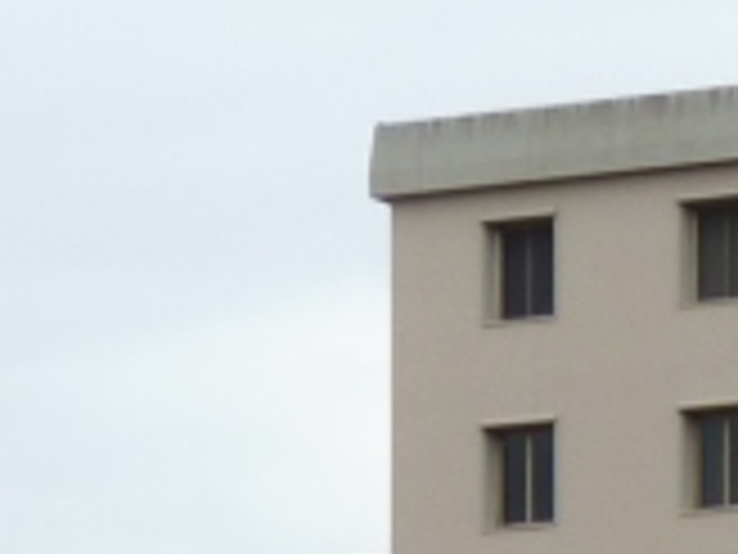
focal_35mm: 437
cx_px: -135
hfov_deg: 4.5
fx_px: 9317
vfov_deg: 3.4
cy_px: 1221
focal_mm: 12.4
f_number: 4
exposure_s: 1/200
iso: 80
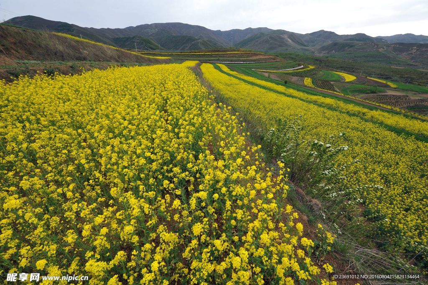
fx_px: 166
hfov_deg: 104.3
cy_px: 142
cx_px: 214
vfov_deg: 81.1
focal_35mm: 14
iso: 400
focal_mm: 14
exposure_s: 1/100
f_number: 11
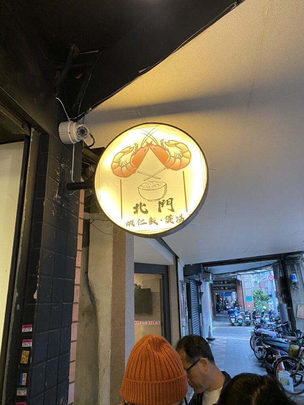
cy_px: 202
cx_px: 152
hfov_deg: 53.1
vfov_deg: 67.3
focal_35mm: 26
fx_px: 304
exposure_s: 1/60
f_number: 1.8
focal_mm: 4.25
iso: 250
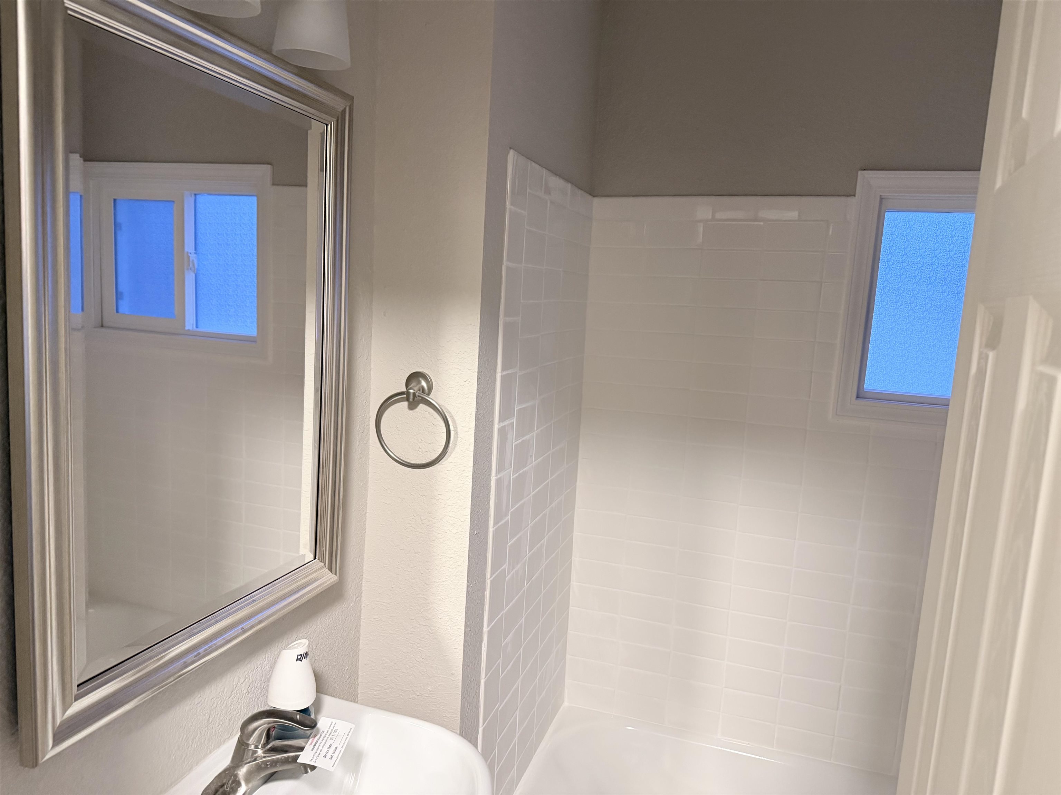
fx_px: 736
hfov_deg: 71.6
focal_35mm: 24
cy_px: 398
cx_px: 530
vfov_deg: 56.8
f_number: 1.78
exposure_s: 1/60
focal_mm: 6.76
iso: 640
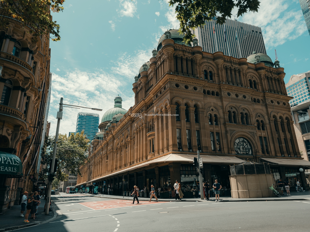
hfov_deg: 71.6
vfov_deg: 56.8
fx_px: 215
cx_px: 155
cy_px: 116
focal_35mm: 24
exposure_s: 1/220
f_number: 8
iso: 200
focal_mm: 30.3
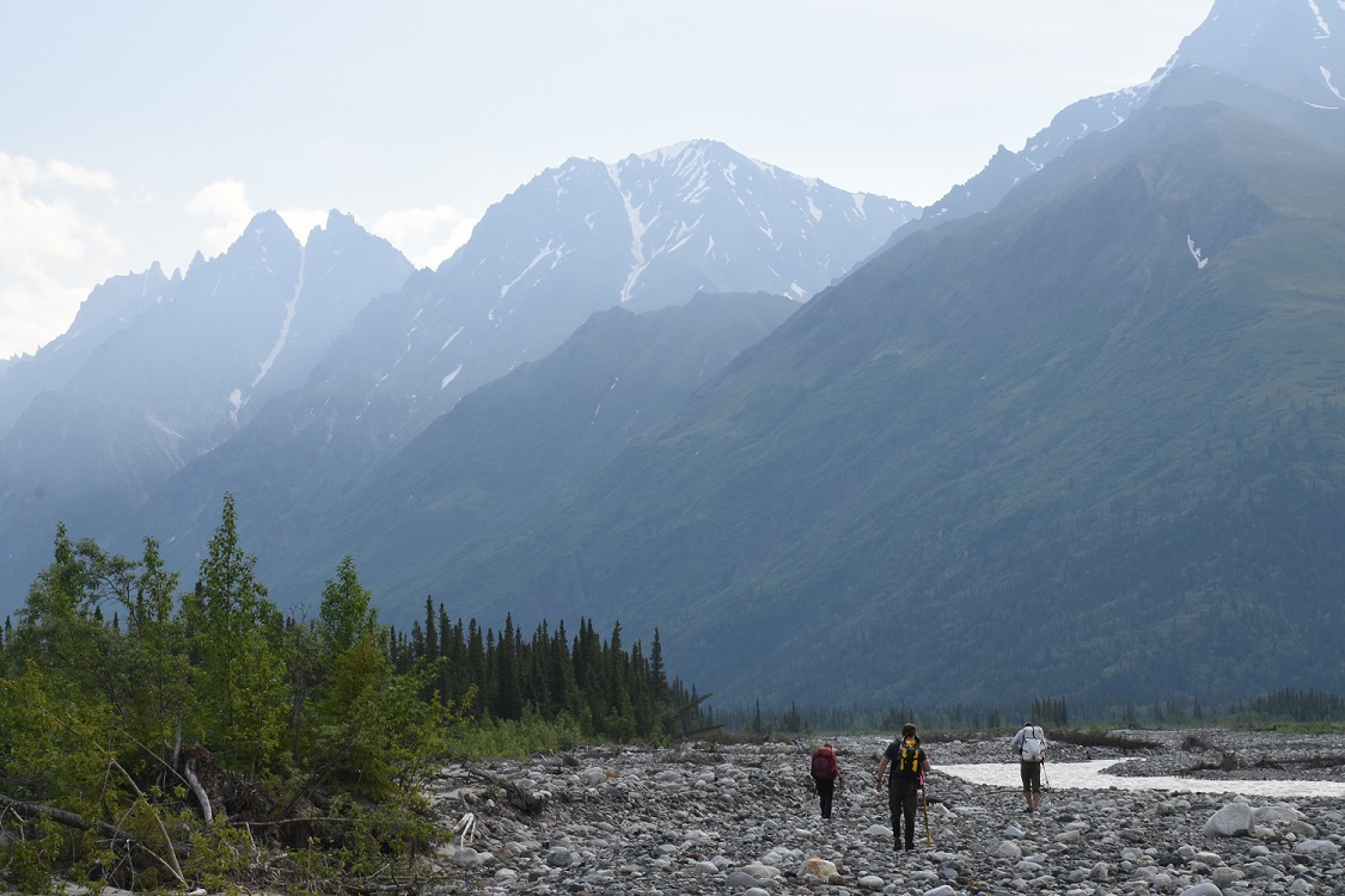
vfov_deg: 14.7
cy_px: 448
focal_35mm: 93
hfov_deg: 21.9
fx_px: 3474
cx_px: 672
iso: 400
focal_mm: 62
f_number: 18
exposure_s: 1/50
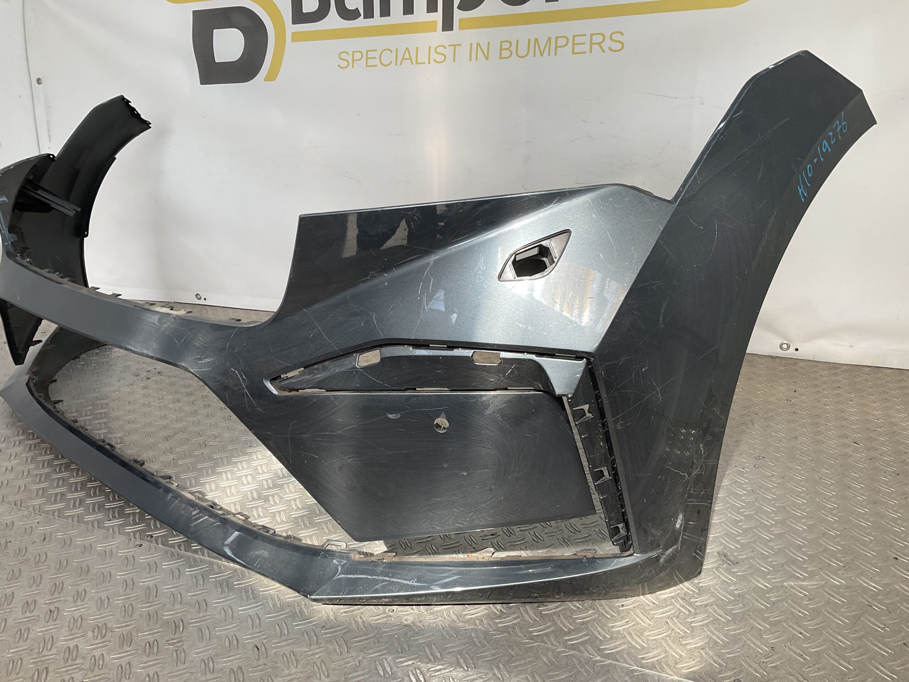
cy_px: 341
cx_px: 454
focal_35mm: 29
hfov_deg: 61.7
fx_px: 762
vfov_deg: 48.2
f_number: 1.8
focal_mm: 3
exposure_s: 1/318
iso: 16
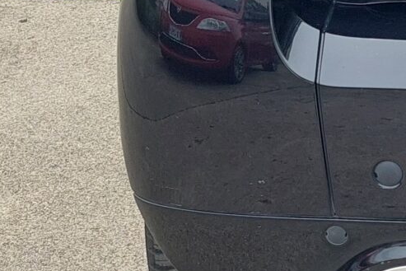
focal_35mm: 135
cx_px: 709
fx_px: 1523
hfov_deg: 13.7
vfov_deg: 9.8
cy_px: -179
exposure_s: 1/244
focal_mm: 5.23
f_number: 1.8
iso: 40
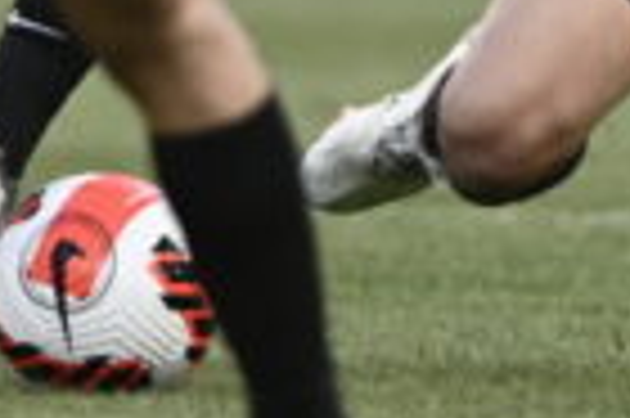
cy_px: -422
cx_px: 572
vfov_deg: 1.1
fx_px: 22479
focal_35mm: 1286
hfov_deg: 1.6
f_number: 3.2
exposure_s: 1/1250
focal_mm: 300
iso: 2000
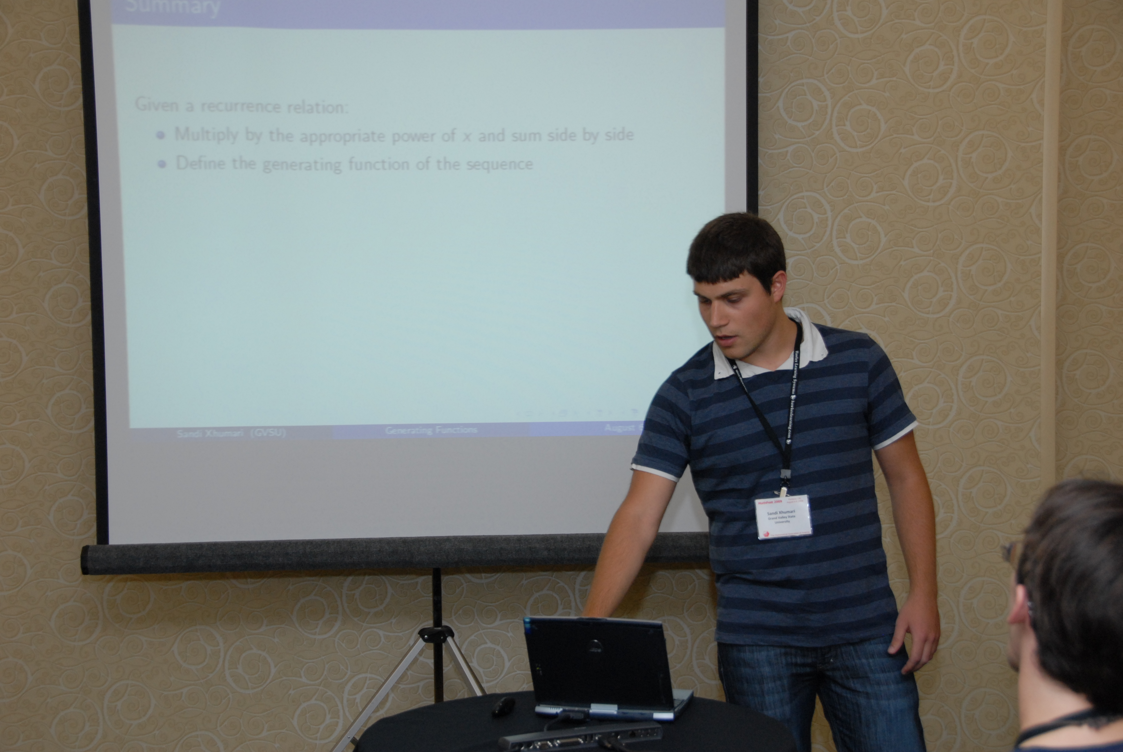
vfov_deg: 20.7
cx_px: 562
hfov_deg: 30.5
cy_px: 376
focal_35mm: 66
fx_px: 2061
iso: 400
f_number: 5.6
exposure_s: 1/60
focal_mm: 44
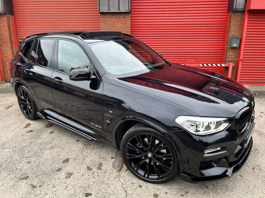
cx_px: 132
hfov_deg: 67.3
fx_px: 199
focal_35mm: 26
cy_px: 99
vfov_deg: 53.1
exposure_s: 1/184
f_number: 1.5
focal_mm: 5.7
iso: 40
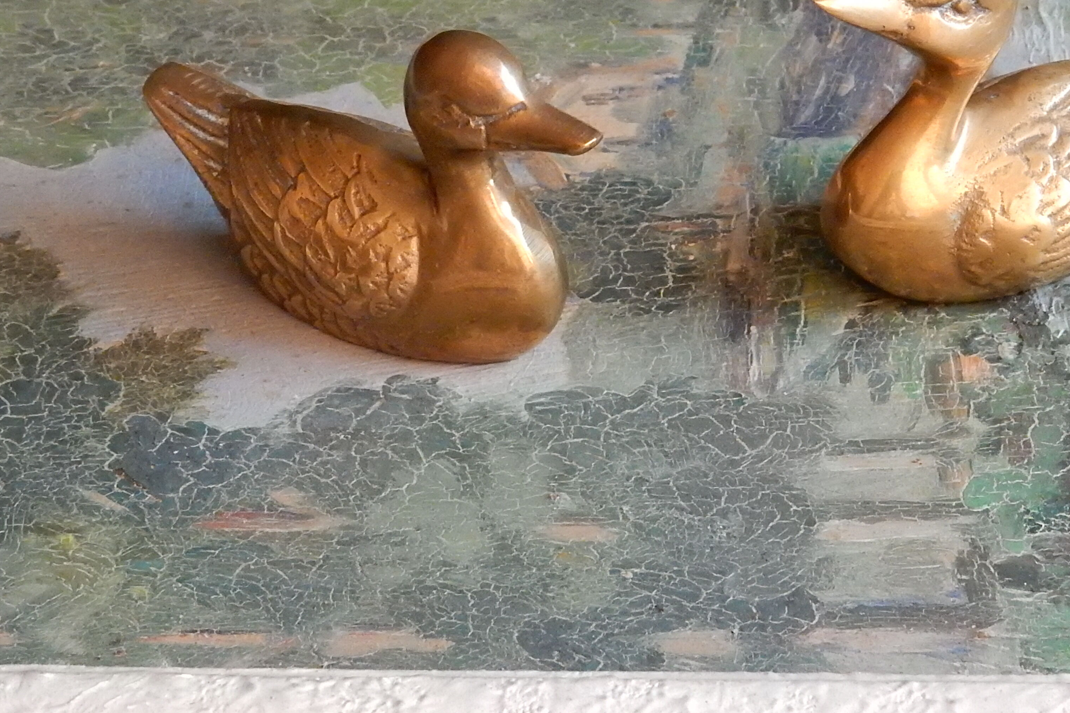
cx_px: 625
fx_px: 2823
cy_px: 257
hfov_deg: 21.4
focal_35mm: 95
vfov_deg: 14.4
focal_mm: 10.7
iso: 1400
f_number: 4.5
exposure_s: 1/40
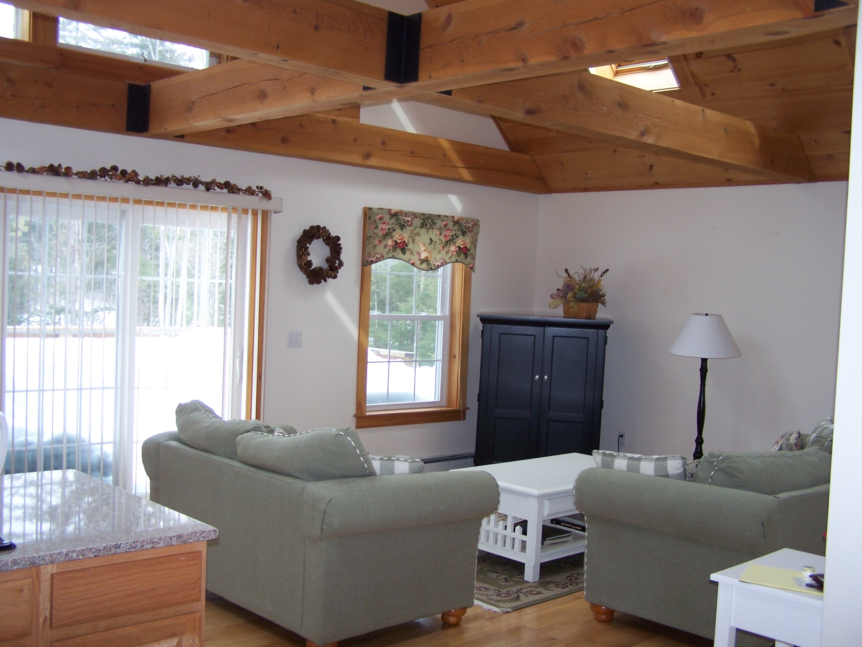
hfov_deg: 49.0
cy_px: 324
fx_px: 946
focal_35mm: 38
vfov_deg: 37.7
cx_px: 431
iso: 80
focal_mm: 6.3
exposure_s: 1/60
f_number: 2.8
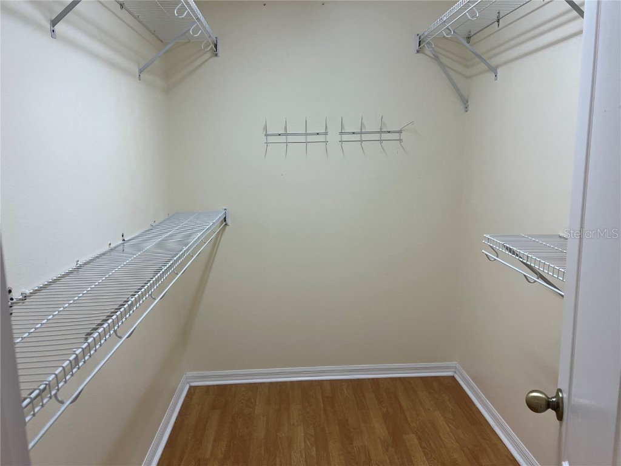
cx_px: 310
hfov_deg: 67.3
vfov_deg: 53.1
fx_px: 466
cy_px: 233
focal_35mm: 26
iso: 100
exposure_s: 1/120
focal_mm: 5.7
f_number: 1.5
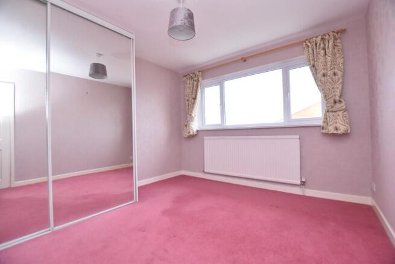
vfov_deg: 77.4
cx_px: 198
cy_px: 132
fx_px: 165
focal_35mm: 15
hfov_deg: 100.4
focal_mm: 10
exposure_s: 1/250
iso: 560
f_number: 3.5
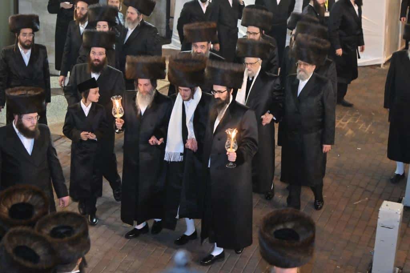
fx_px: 990
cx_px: 205
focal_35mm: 87
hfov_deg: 23.4
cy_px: 136
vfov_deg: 15.7
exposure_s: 1/125
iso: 1600
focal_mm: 58
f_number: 4
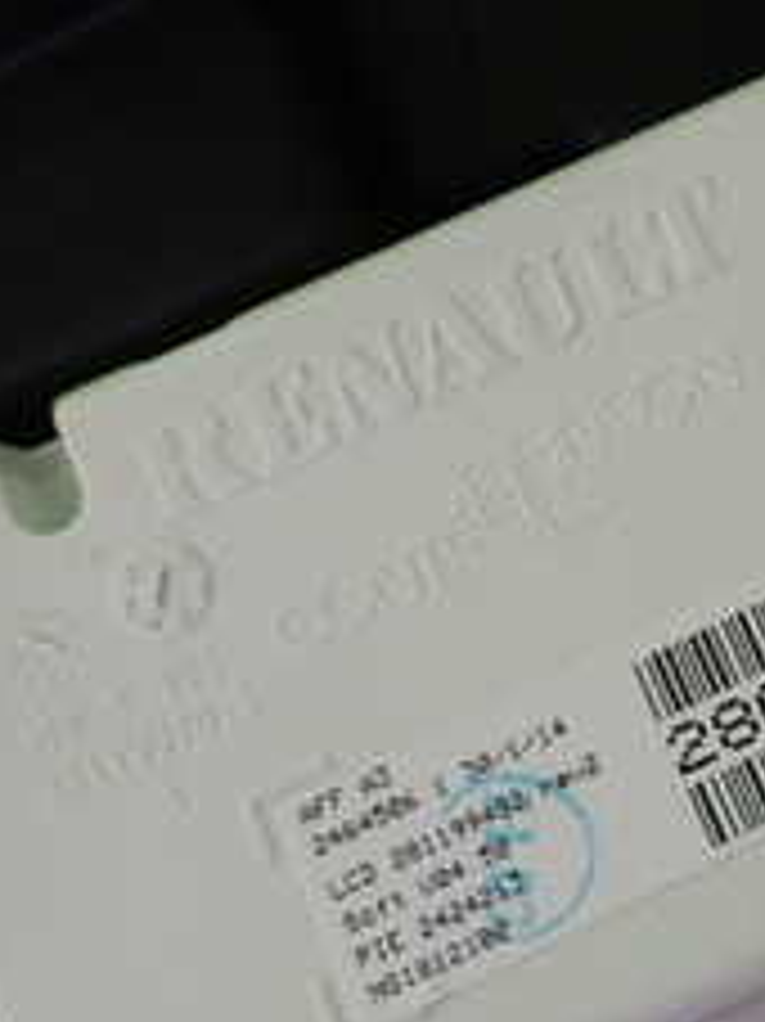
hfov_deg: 18.6
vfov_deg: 29.4
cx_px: 1260
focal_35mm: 66
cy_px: 504
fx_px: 1947
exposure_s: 1/200
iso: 100
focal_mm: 4.5
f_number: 2.8
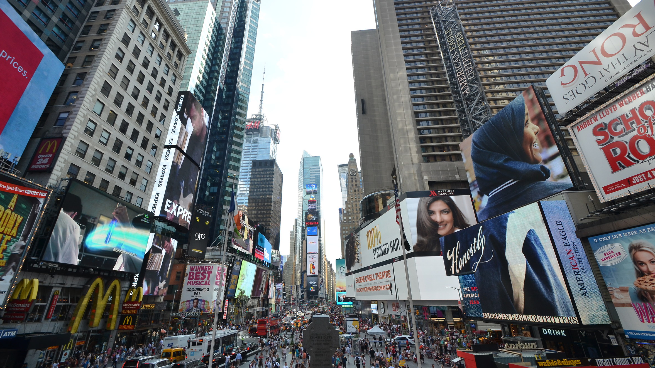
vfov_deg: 66.6
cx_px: 324
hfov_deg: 99.4
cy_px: 154
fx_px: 278
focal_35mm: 16
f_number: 10
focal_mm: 10
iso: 400
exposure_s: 1/400
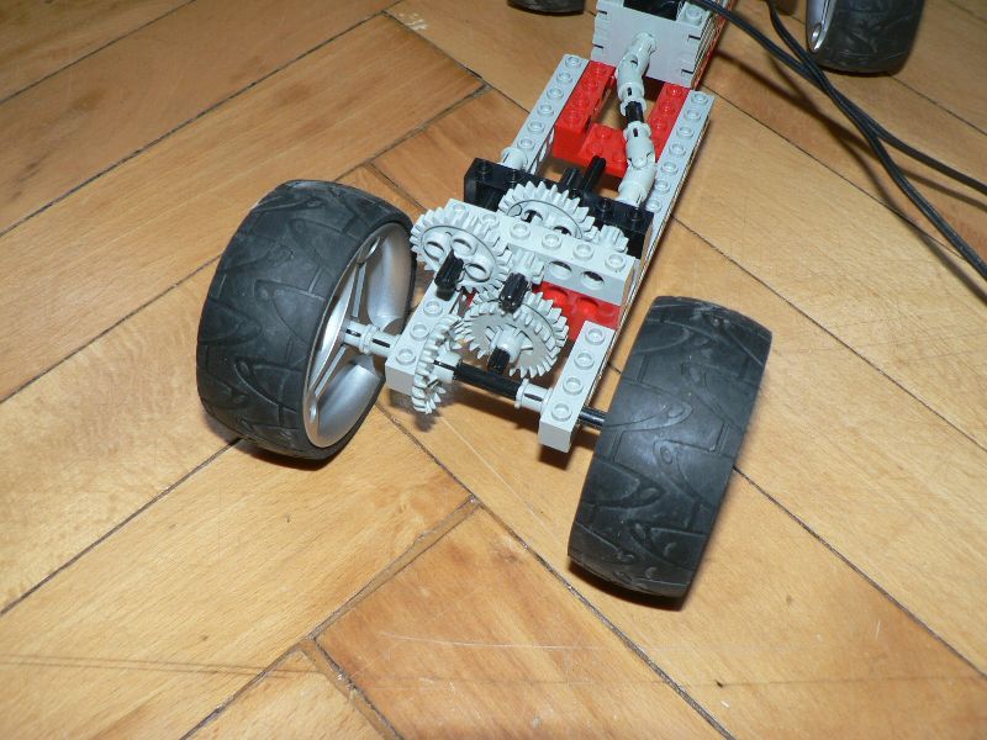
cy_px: 370
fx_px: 1026
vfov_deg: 39.7
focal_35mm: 36
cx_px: 494
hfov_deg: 51.4
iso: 100
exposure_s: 1/60
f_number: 2.8
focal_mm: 6
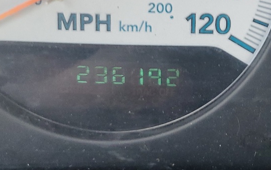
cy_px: -19
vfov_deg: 15.7
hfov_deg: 23.5
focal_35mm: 81
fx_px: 598
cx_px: 317
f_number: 1.5
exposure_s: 1/120
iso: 87
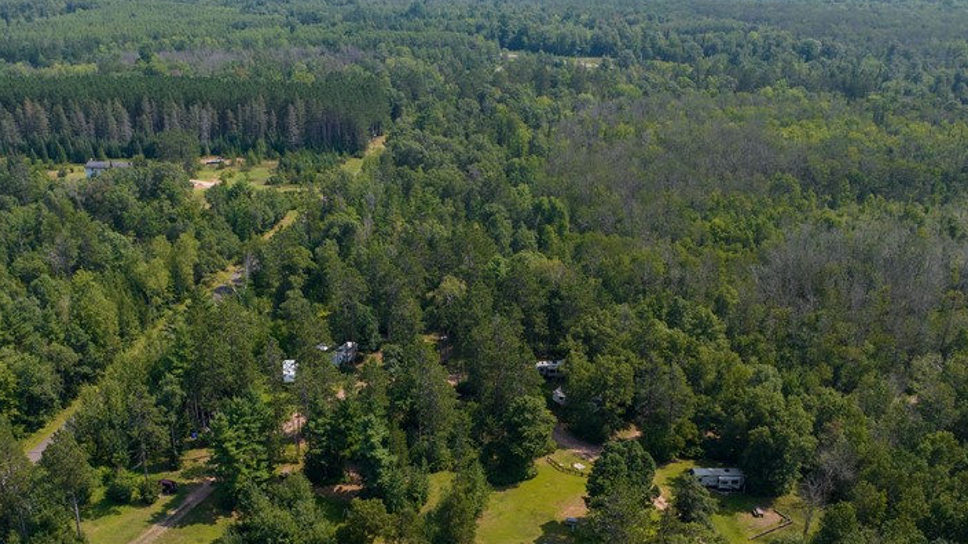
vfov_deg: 30.4
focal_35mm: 38
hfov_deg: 52.7
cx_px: 430
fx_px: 975
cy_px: 434
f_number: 2.8
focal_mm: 12.29
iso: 110
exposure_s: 1/1250
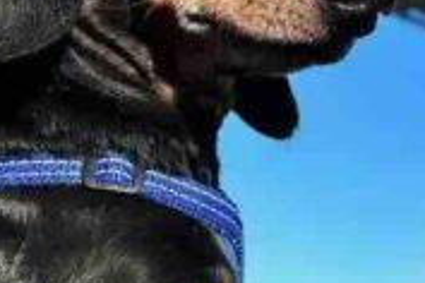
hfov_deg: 20.5
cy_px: 84
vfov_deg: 13.9
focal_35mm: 98
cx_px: 358
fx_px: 1157
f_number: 1.5
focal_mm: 5.7
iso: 50
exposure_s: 1/2252
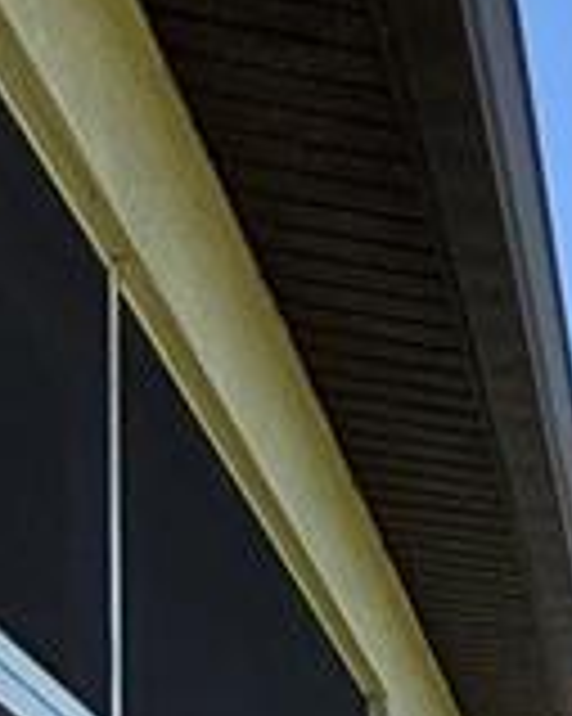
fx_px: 2182
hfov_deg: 11.7
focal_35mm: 103
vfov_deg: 15.9
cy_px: 1288
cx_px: 1441
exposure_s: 1/2024
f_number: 2.2
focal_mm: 2.22
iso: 50
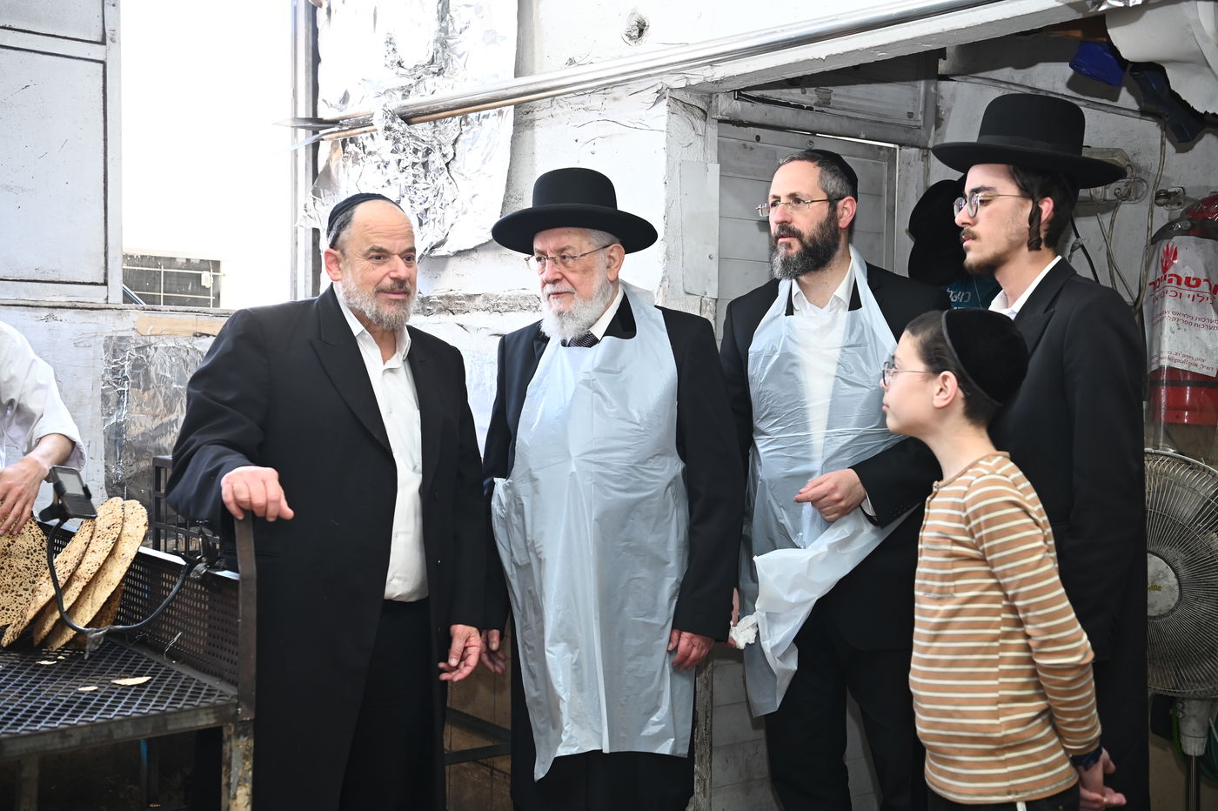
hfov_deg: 42.8
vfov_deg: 29.2
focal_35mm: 46
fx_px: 1556
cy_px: 406
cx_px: 609
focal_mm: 46
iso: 1000
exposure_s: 1/200
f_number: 4
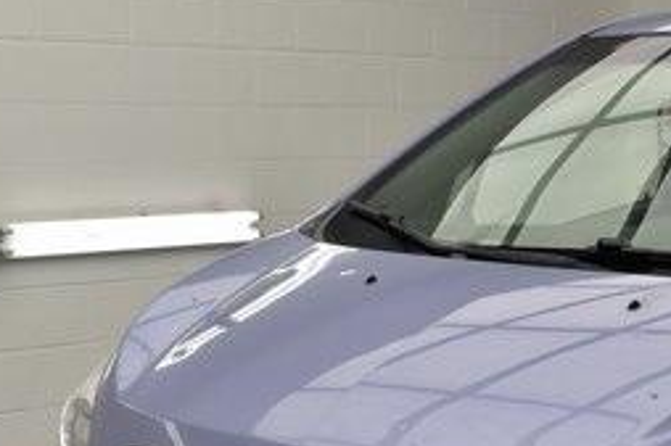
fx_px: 1974
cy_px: 487
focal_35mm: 106
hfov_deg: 18.7
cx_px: 679
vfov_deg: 12.7
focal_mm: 28
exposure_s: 1/125
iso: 400
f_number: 9
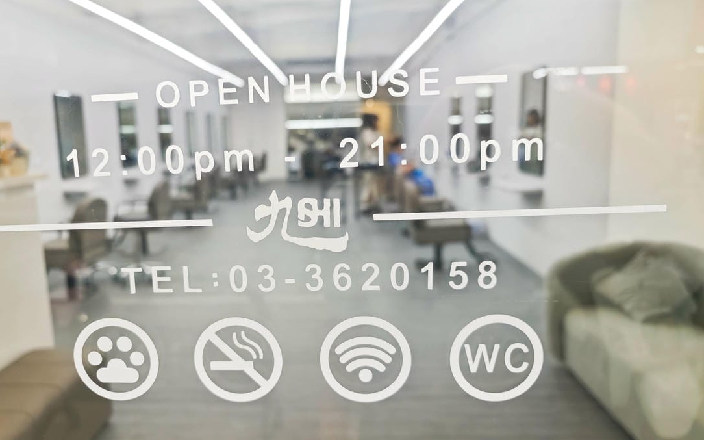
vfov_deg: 46.0
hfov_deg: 68.2
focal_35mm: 27
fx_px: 518
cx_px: 316
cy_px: 220
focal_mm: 8.72
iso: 320
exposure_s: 1/600
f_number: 2
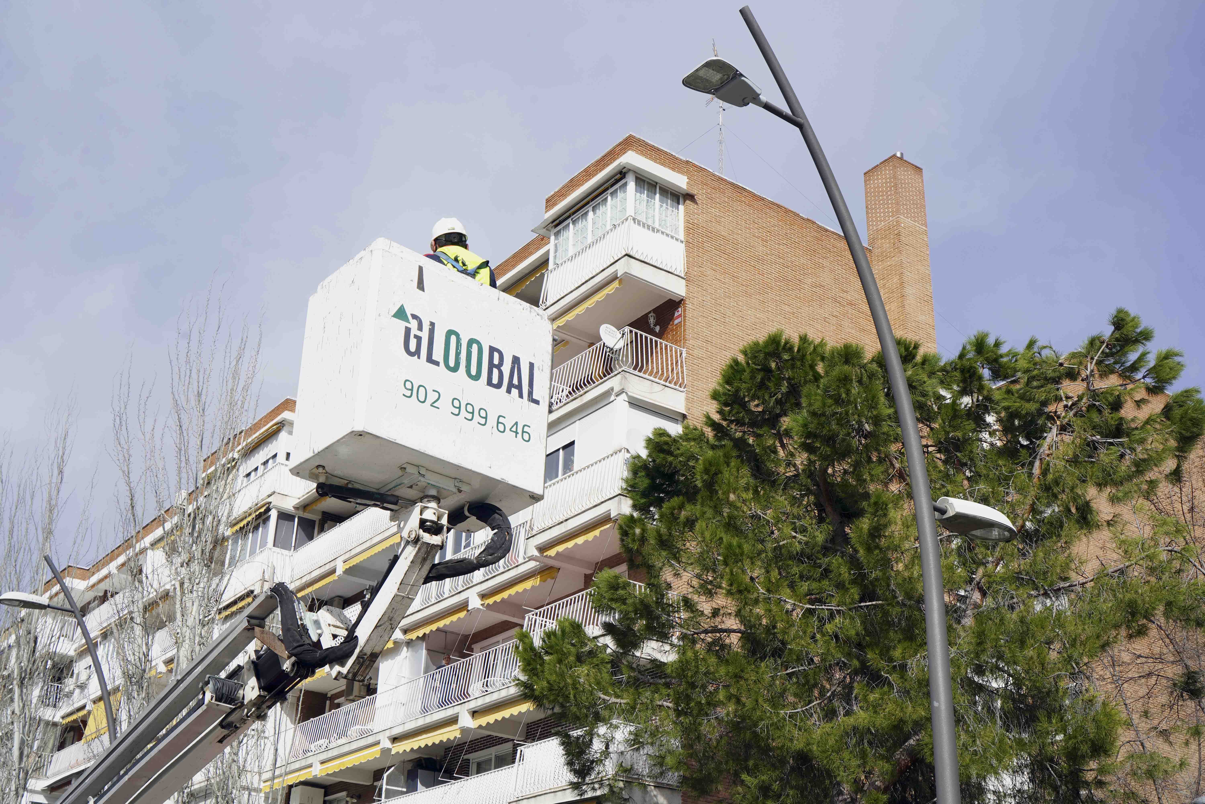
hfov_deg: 47.4
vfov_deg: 32.6
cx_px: 602
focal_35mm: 41
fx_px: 1372
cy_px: 402
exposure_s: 1/250
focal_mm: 41
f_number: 10
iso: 100
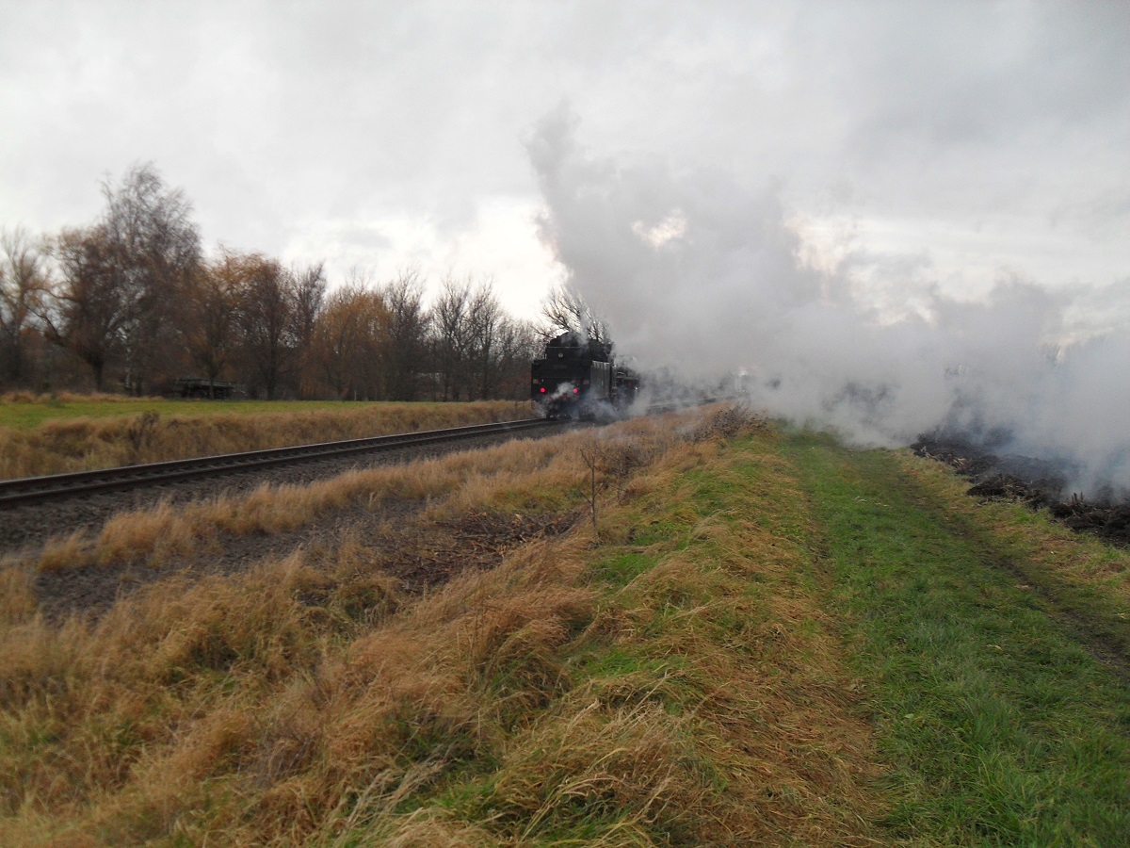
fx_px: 1143
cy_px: 424
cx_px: 565
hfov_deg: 52.6
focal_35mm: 35
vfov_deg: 40.7
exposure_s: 1/180
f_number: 2.8
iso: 100
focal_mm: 6.2
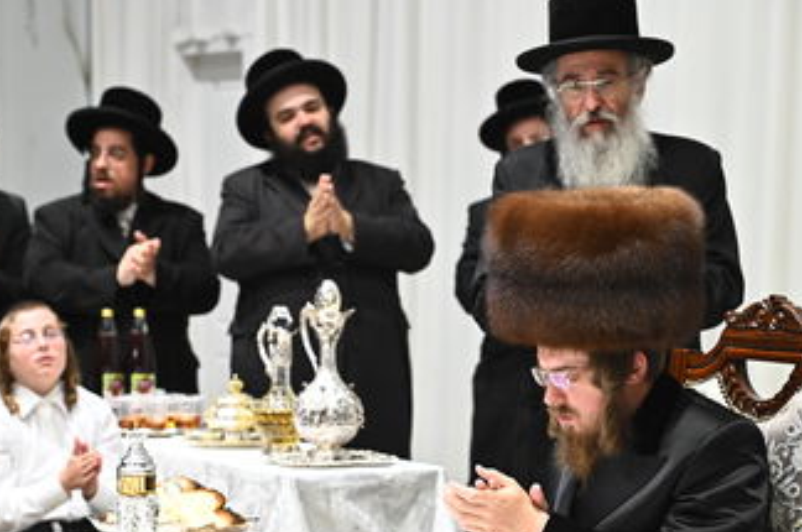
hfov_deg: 16.9
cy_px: 322
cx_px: 379
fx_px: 2692
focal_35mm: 121
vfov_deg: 11.3
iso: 3200
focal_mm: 98
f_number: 5.6
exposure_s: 1/200
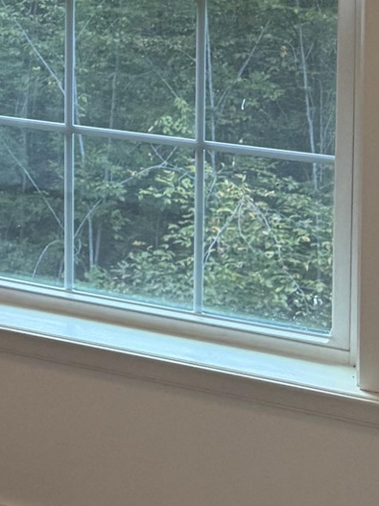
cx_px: -377
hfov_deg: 12.4
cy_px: -153
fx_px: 1533
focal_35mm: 105
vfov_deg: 17.5
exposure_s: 1/120
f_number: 1.78
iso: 200
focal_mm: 6.76
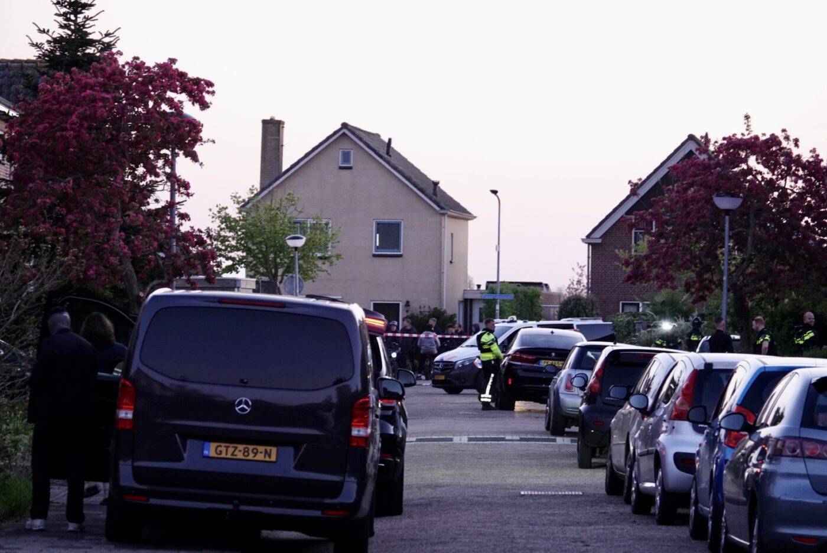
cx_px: 414
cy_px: 276
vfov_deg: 6.6
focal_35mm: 207
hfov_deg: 9.9
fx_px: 4759
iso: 800
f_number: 4
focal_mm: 75.77
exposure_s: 1/30
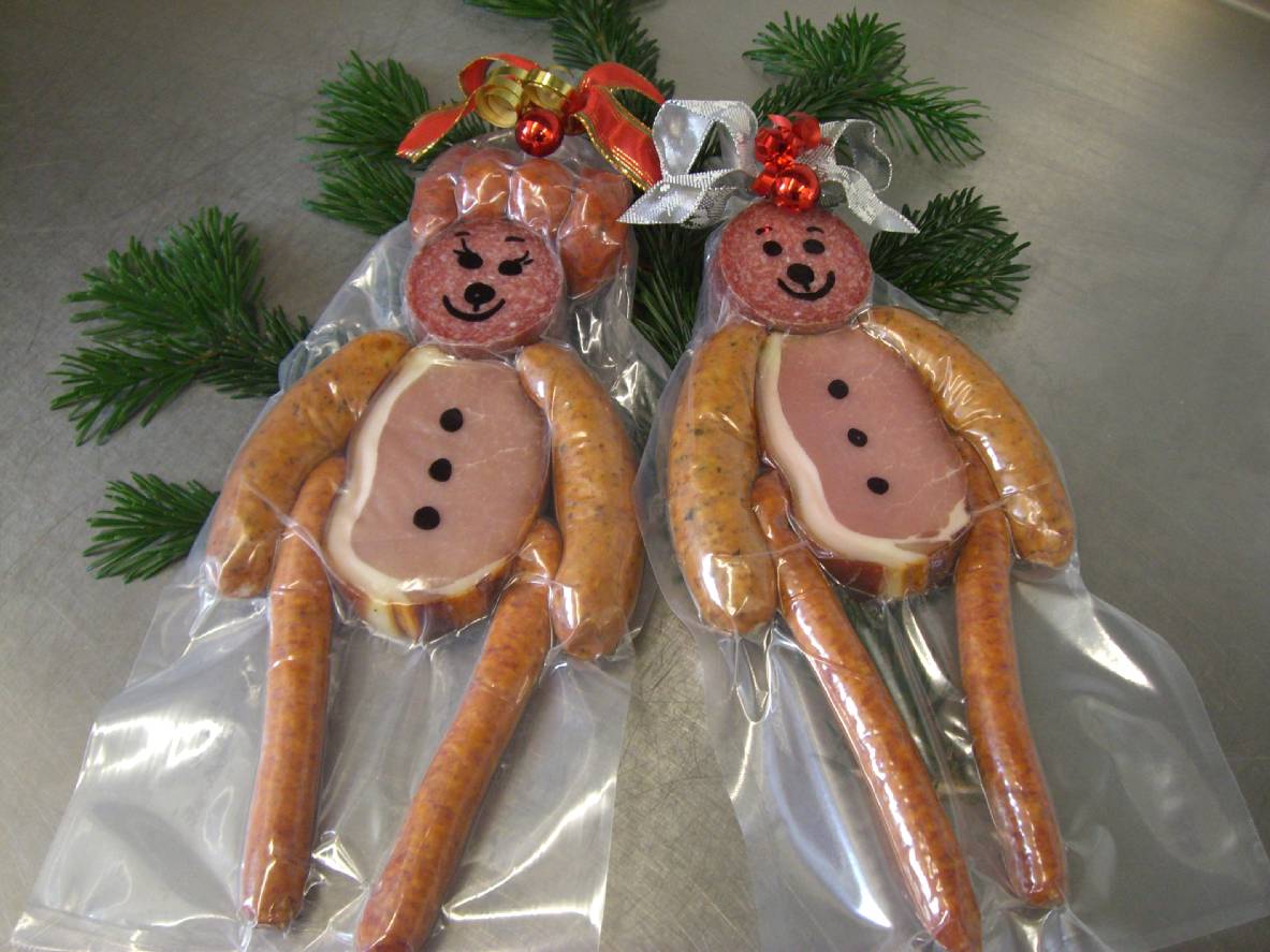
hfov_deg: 49.0
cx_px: 635
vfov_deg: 37.7
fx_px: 1394
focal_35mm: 38
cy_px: 476
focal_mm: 6.2
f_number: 2.7
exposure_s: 1/60
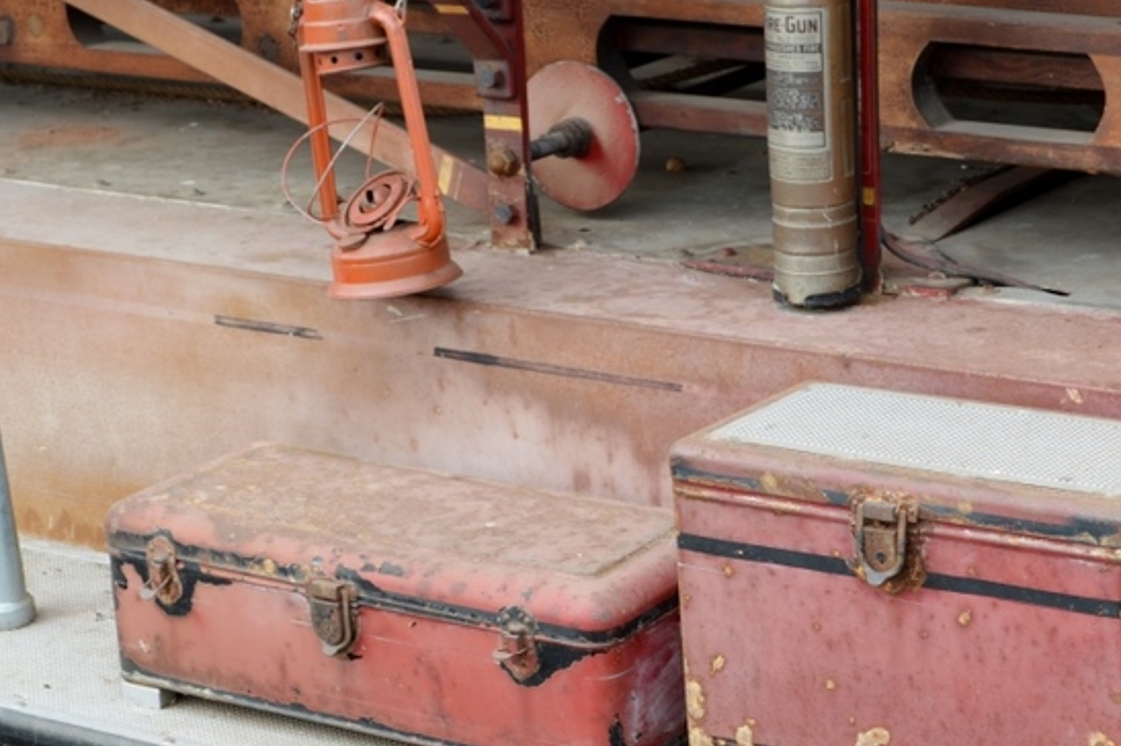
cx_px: 574
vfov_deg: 12.4
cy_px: 551
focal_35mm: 110
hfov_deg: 18.6
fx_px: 3423
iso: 180
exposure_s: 1/125
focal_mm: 46
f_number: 5.6
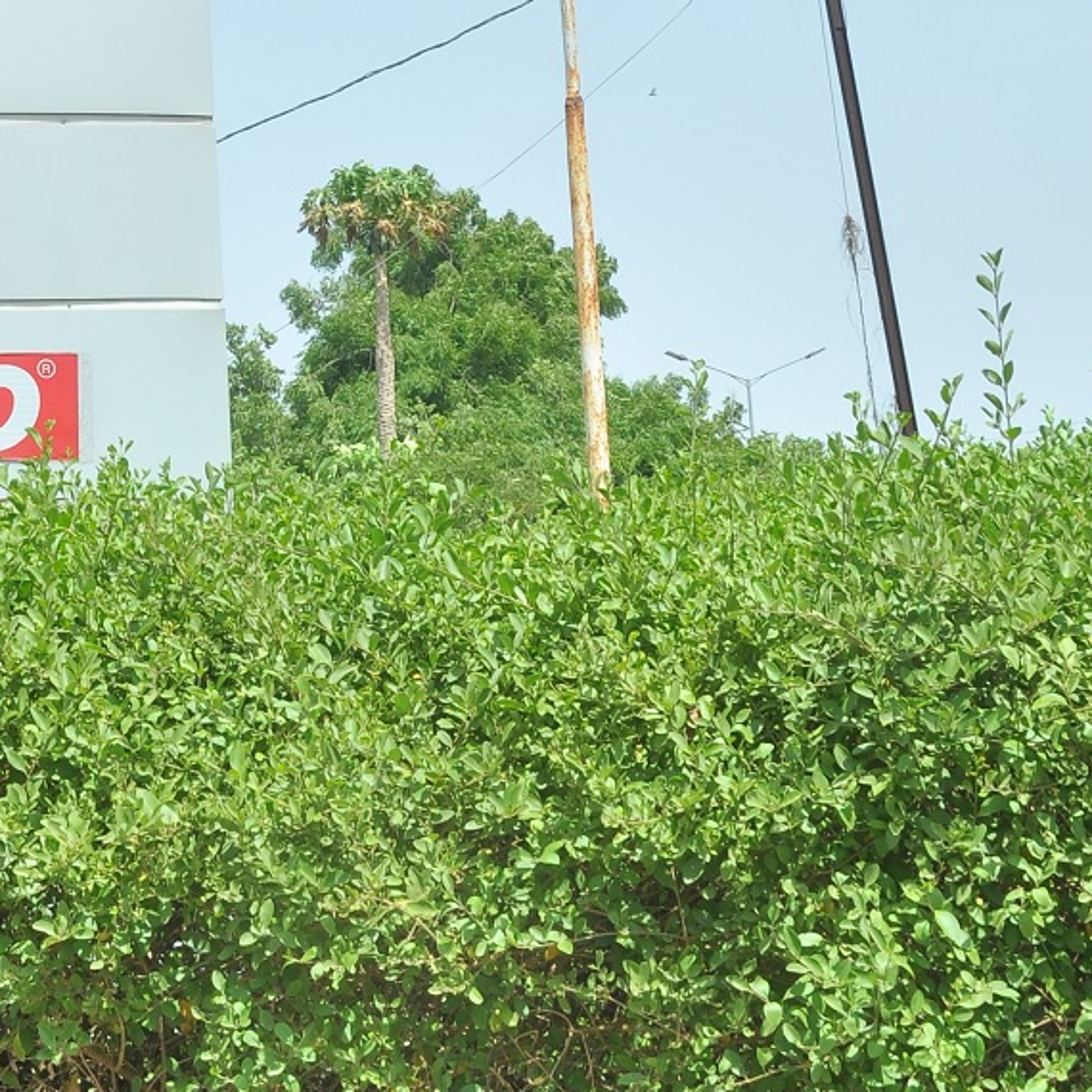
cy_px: -326
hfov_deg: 15.2
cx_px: 0
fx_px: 4033
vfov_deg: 14.8
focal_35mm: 113
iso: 200
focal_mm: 28
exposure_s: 1/125
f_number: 13
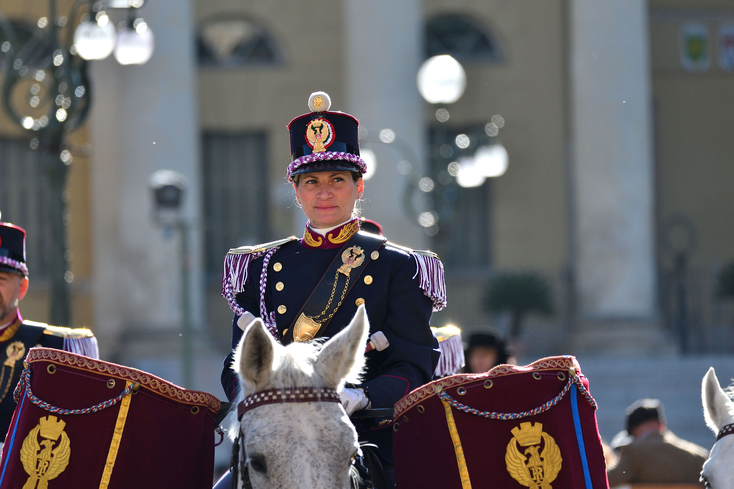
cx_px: 367
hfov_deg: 5.1
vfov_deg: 3.4
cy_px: 244
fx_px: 8257
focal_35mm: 405
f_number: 5.6
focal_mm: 270
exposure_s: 1/640
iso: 200
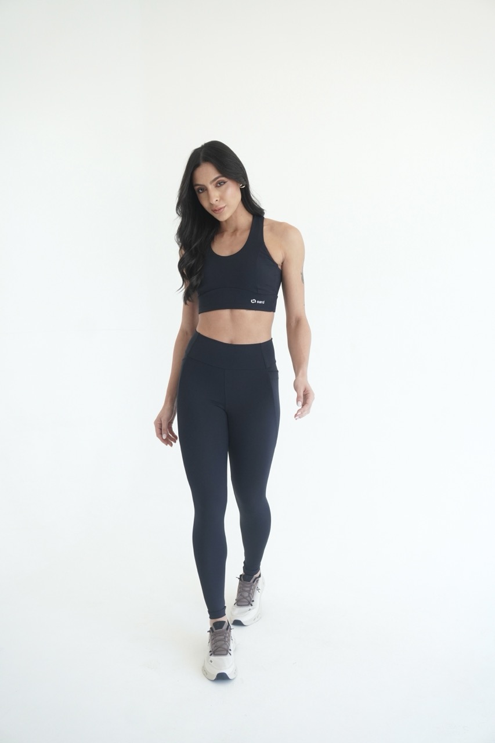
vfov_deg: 51.3
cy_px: 372
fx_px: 774
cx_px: 248
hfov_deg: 35.5
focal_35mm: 38
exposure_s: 1/160
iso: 640
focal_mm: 25
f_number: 5.6
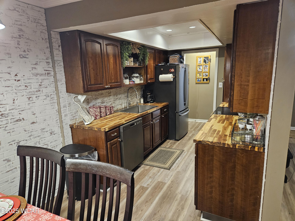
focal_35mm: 23
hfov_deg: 73.9
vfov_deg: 58.9
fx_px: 196
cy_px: 110
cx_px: 148
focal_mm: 5.4
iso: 640
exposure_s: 1/60
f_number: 1.8
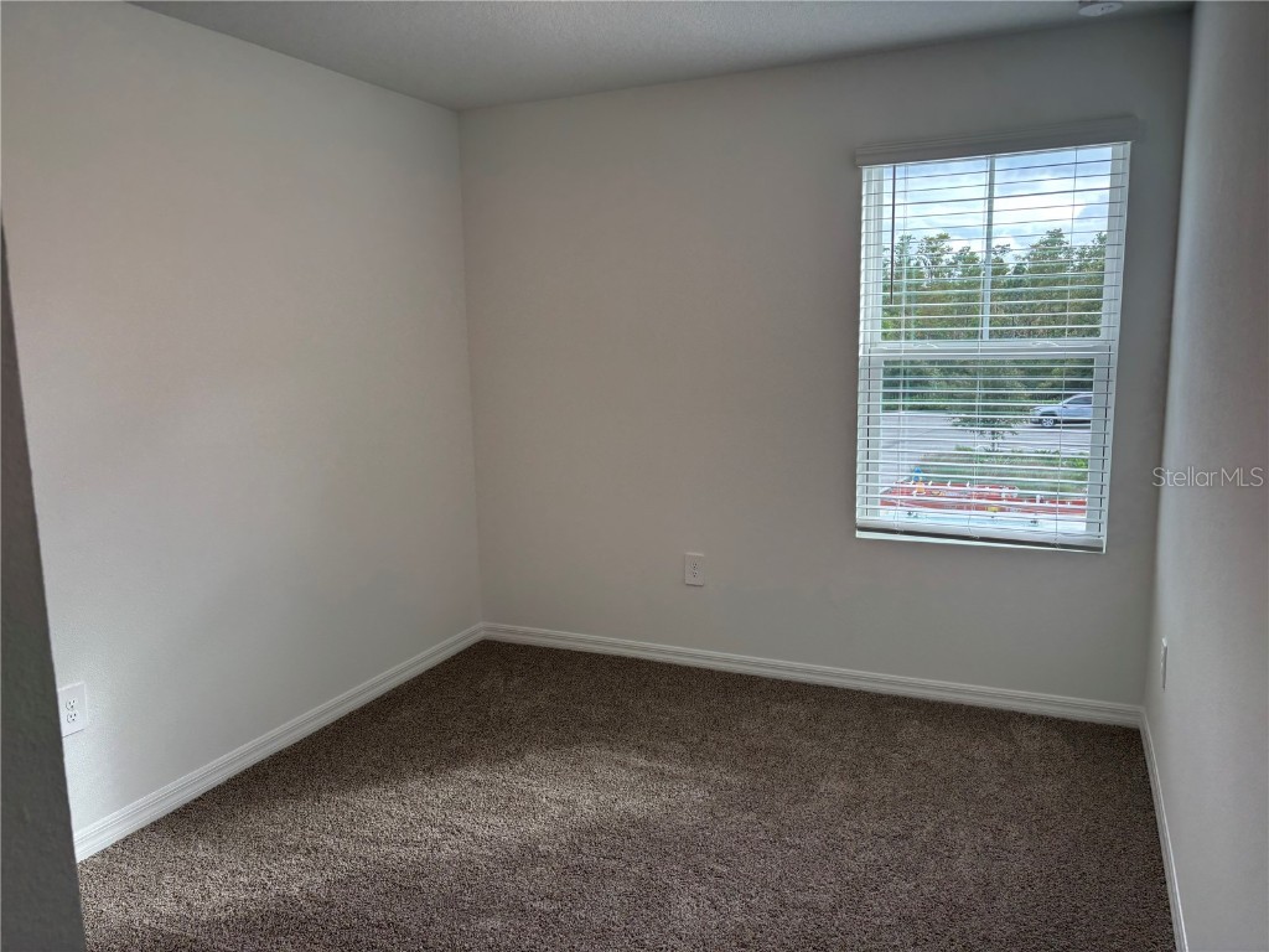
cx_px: 634
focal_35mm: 26
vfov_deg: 53.1
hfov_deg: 67.3
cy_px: 476
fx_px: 953
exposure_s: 1/121
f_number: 1.6
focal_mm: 5.96
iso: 32
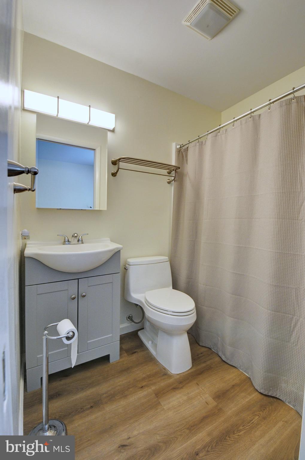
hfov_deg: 36.8
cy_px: 230
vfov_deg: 53.2
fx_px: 459
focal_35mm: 36
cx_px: 152
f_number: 8
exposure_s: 1/40
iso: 400
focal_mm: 24
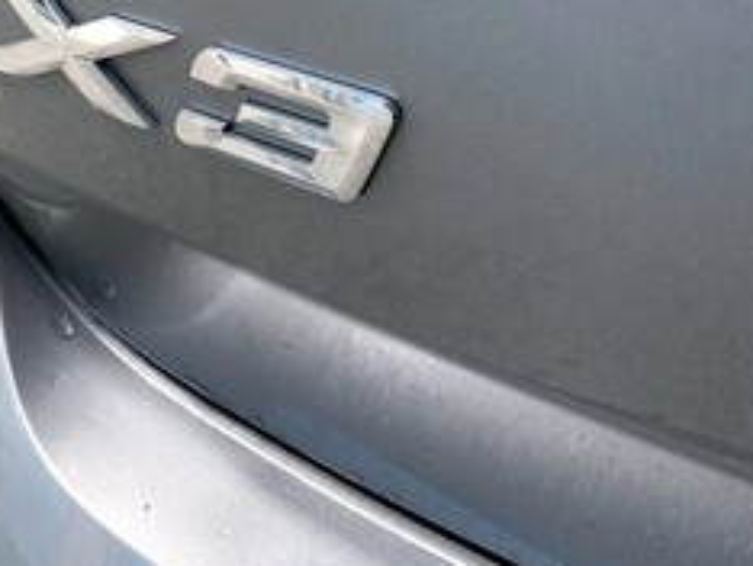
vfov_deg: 27.5
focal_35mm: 52
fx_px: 1132
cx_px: 190
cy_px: 114
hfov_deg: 36.0
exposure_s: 1/122
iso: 64
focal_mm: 3
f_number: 1.8
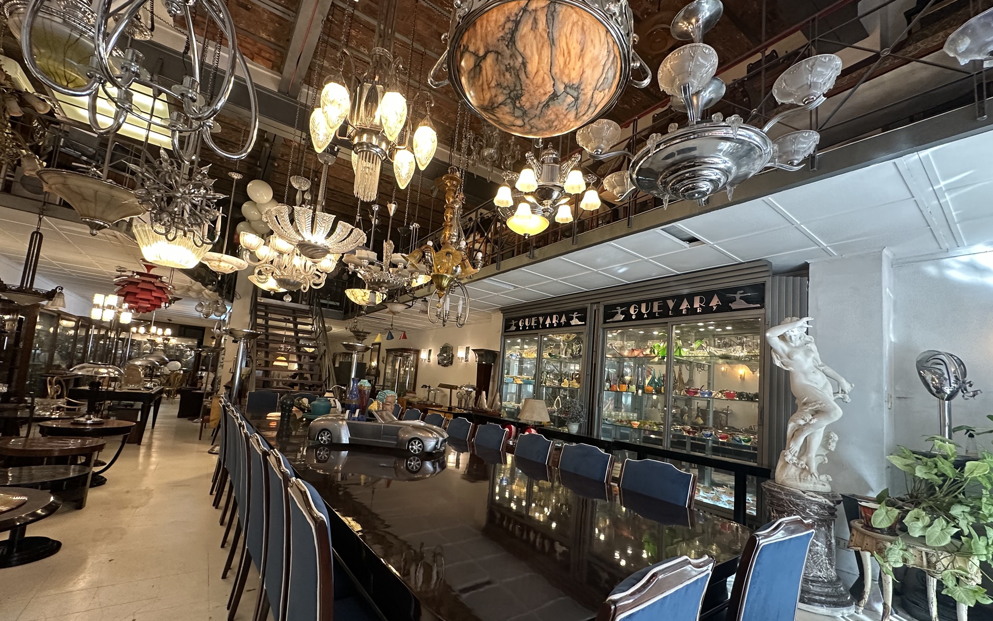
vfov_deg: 74.6
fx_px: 406
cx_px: 495
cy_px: 345
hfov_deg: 101.5
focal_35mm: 15
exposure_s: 1/100
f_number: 2.2
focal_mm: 2.22
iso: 320
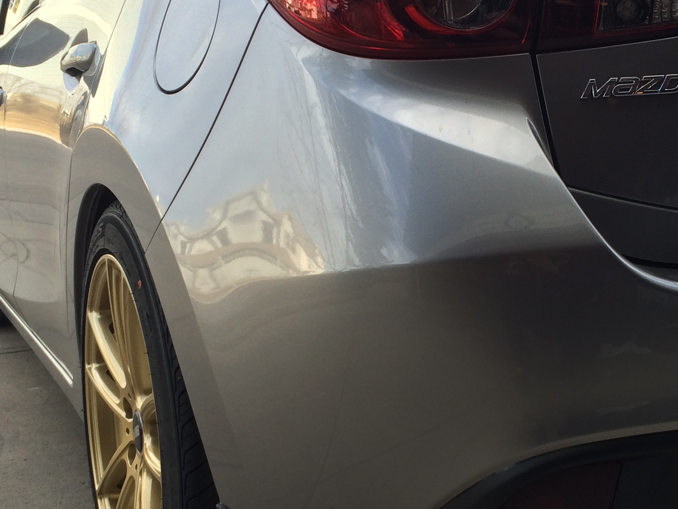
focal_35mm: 59
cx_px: 410
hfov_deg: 32.6
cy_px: 302
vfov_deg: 24.8
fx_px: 1156
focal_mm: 4.15
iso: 32
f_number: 2.2
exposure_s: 1/376
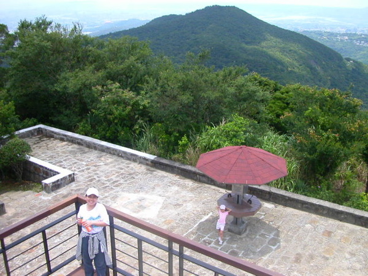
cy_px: 138
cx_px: 184
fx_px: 393
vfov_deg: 38.7
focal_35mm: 37
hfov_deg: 50.1
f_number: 4.5
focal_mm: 5.6
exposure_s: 1/714
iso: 100
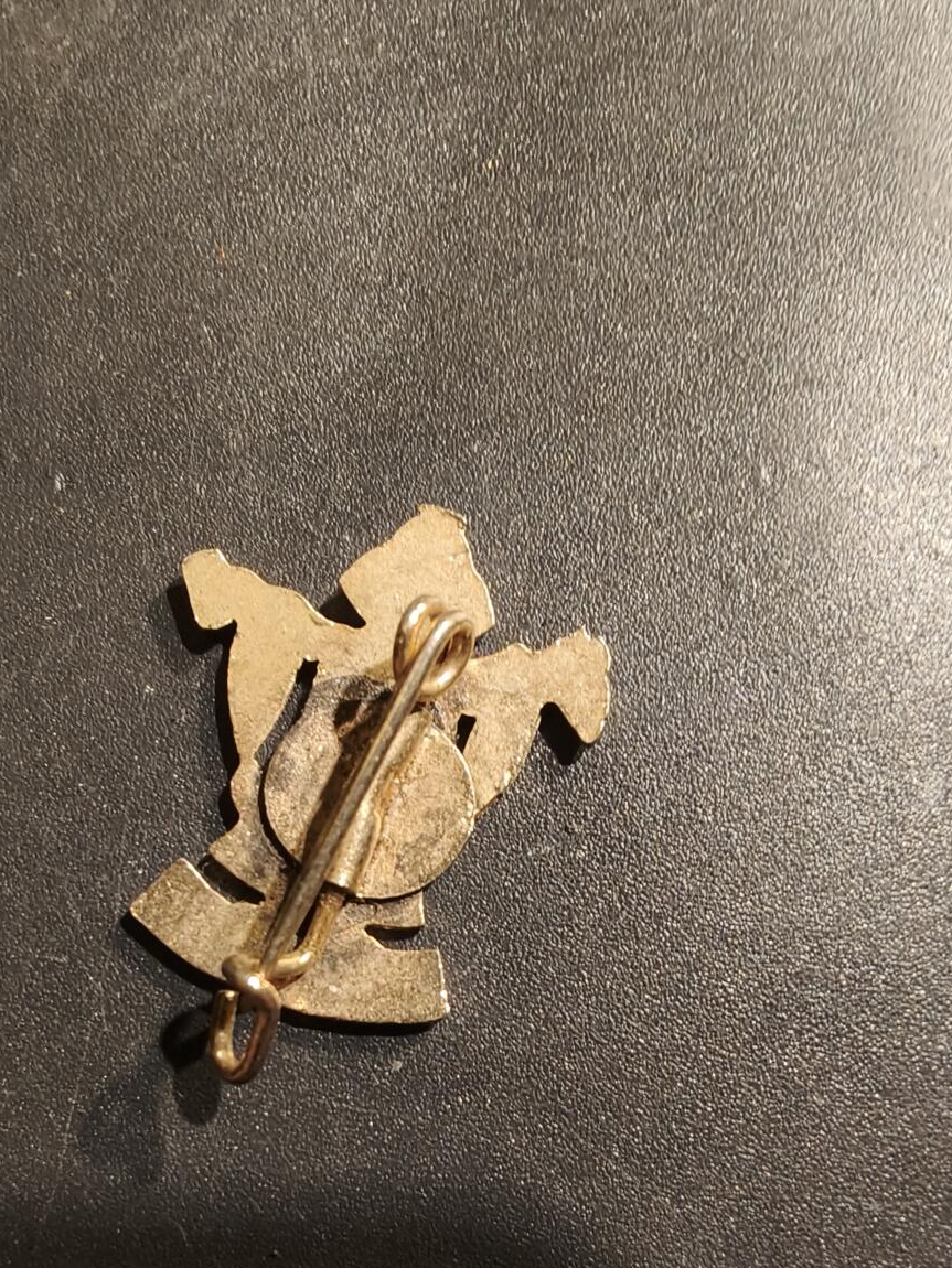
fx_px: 1320
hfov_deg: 39.5
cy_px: 925
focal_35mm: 36
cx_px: 386
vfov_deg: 49.6
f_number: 2
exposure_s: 1/50.5
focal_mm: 2.32
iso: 200
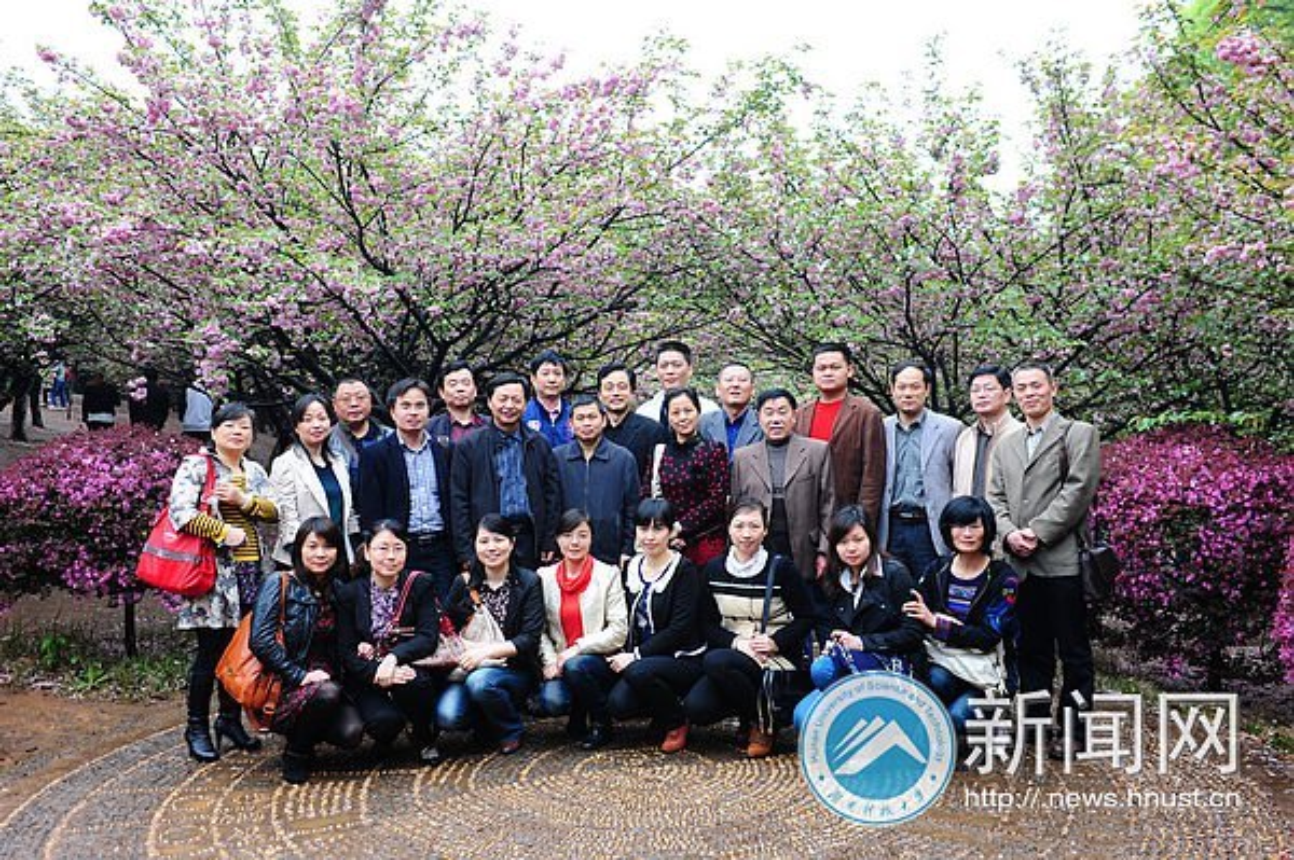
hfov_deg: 55.8
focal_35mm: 34
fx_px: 1221
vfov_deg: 38.8
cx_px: 647
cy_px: 430
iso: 800
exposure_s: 1/40
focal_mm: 34
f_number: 7.1
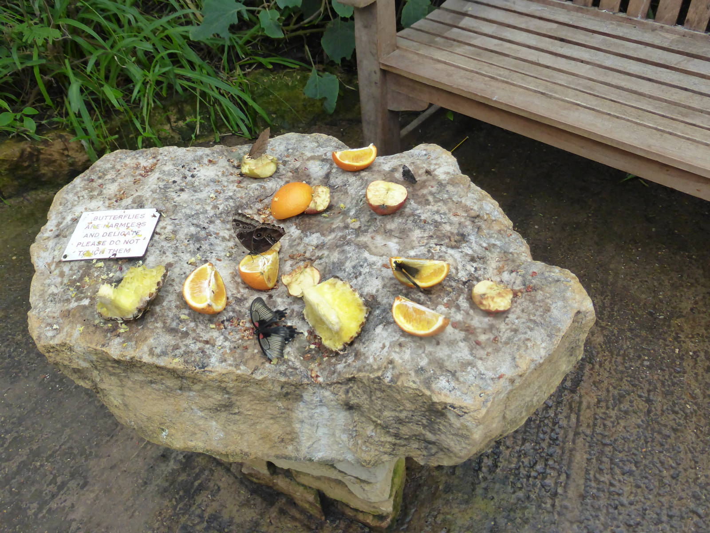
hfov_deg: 58.4
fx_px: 636
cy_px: 266
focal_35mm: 31
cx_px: 355
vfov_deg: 45.4
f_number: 3.6
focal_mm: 5.4
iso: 400
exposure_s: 1/50
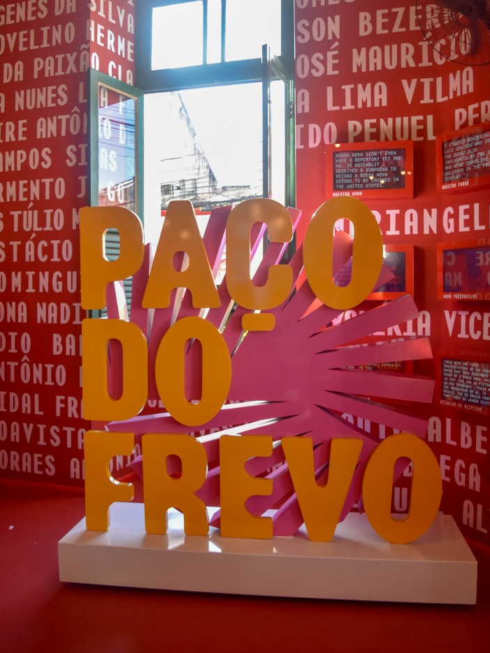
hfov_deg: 46.8
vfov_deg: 59.9
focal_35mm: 30
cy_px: 311
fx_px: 566
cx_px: 251
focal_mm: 18
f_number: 3.5
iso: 800
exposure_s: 1/500
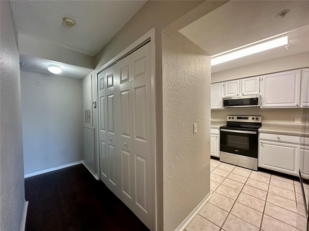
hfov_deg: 102.1
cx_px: 154
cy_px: 116
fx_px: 125
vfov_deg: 85.7
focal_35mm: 14
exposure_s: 1/120
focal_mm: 2.22
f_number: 2.2
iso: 320
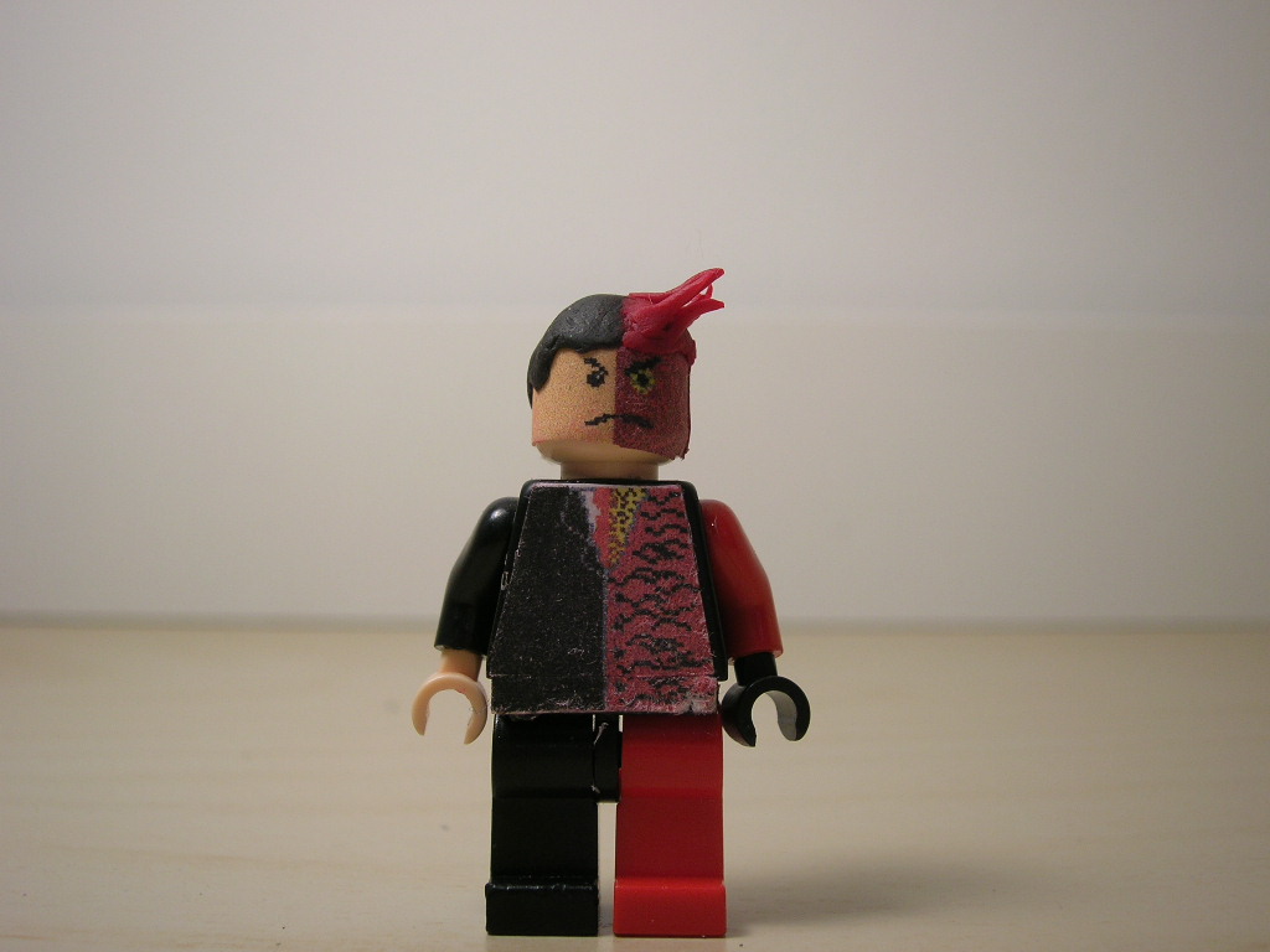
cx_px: 635
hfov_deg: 49.0
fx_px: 1394
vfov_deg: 37.7
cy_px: 476
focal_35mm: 38
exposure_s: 1/63.7
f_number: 3
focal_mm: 6.4
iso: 50
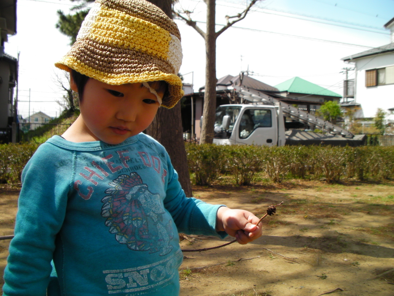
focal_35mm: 38
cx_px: 197
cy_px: 148
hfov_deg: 49.0
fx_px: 433
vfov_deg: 37.7
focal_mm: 6.3
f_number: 3.5
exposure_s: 1/318
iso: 50
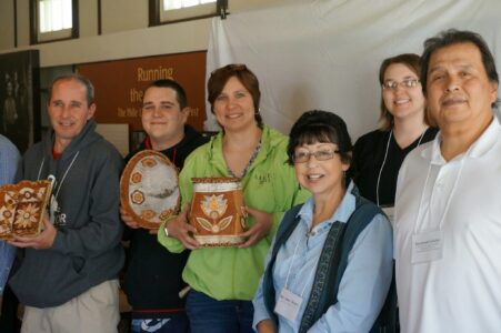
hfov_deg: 30.5
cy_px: 166
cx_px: 250
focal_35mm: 66
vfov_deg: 20.6
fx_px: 918
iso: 2000
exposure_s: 1/160
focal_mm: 44
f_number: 5.6
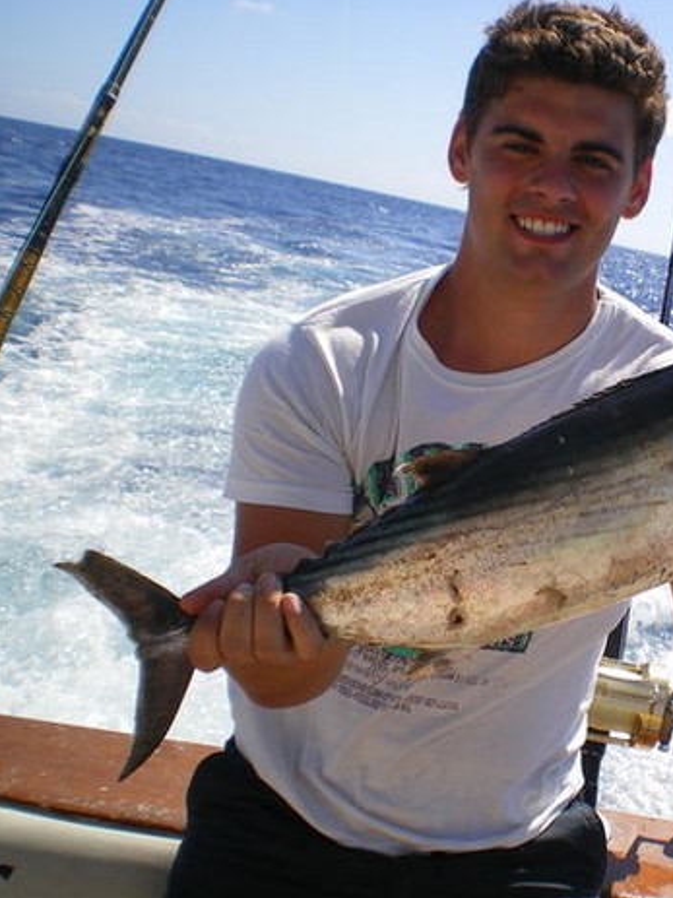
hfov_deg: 28.5
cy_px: 442
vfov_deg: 38.9
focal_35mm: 49
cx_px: 607
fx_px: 1271
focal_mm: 6.3
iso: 50
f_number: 4.6
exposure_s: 1/500
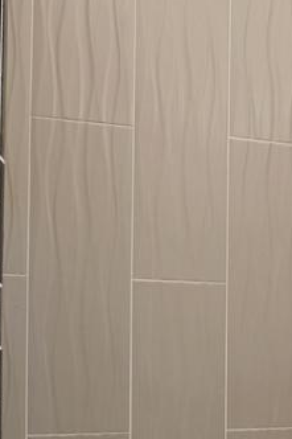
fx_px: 901
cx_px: 332
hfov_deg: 17.7
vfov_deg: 27.0
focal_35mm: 74
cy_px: 333
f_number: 8
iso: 640
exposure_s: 1/30
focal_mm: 16
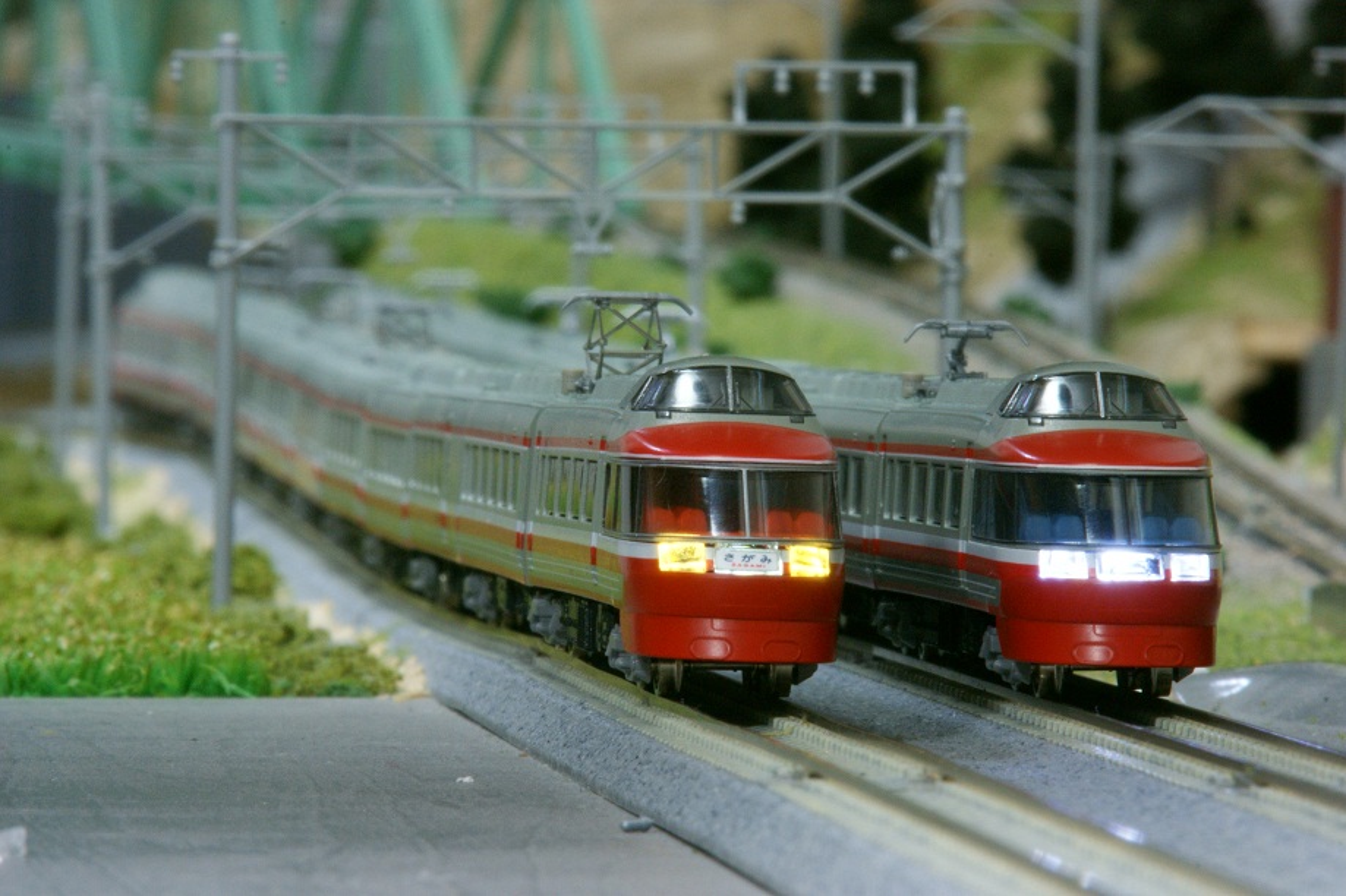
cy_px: 448
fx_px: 16818
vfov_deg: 3.1
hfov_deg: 4.6
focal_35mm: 450
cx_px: 673
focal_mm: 300
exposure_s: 6
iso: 400
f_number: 40
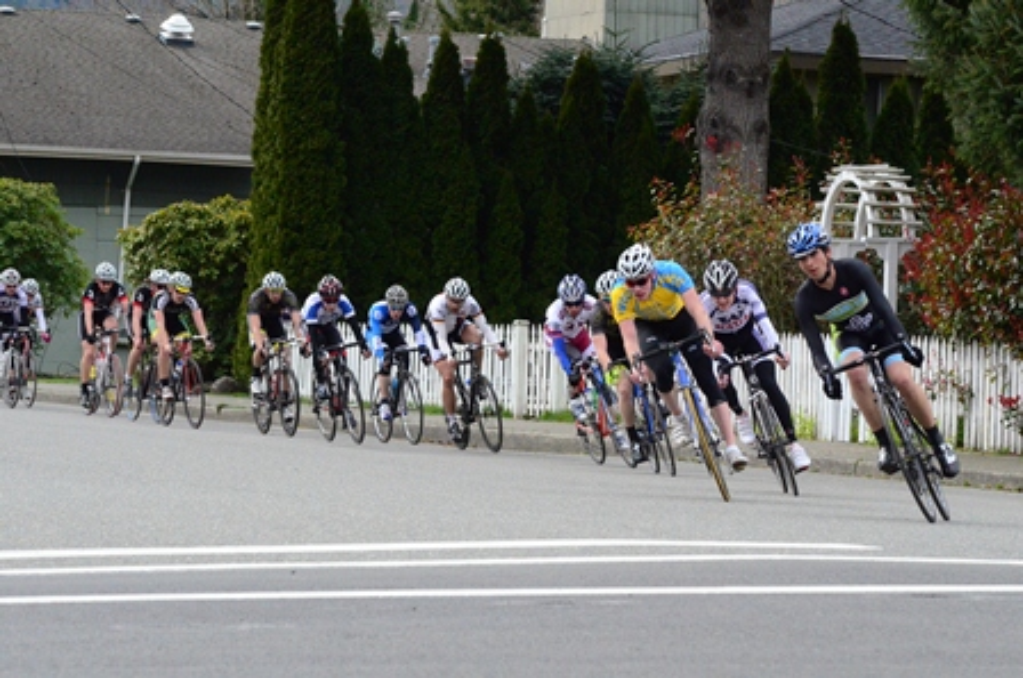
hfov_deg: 12.5
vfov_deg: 8.3
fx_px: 4680
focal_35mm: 165
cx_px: 512
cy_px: 339
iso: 4000
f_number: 13
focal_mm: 110
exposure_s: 1/2500
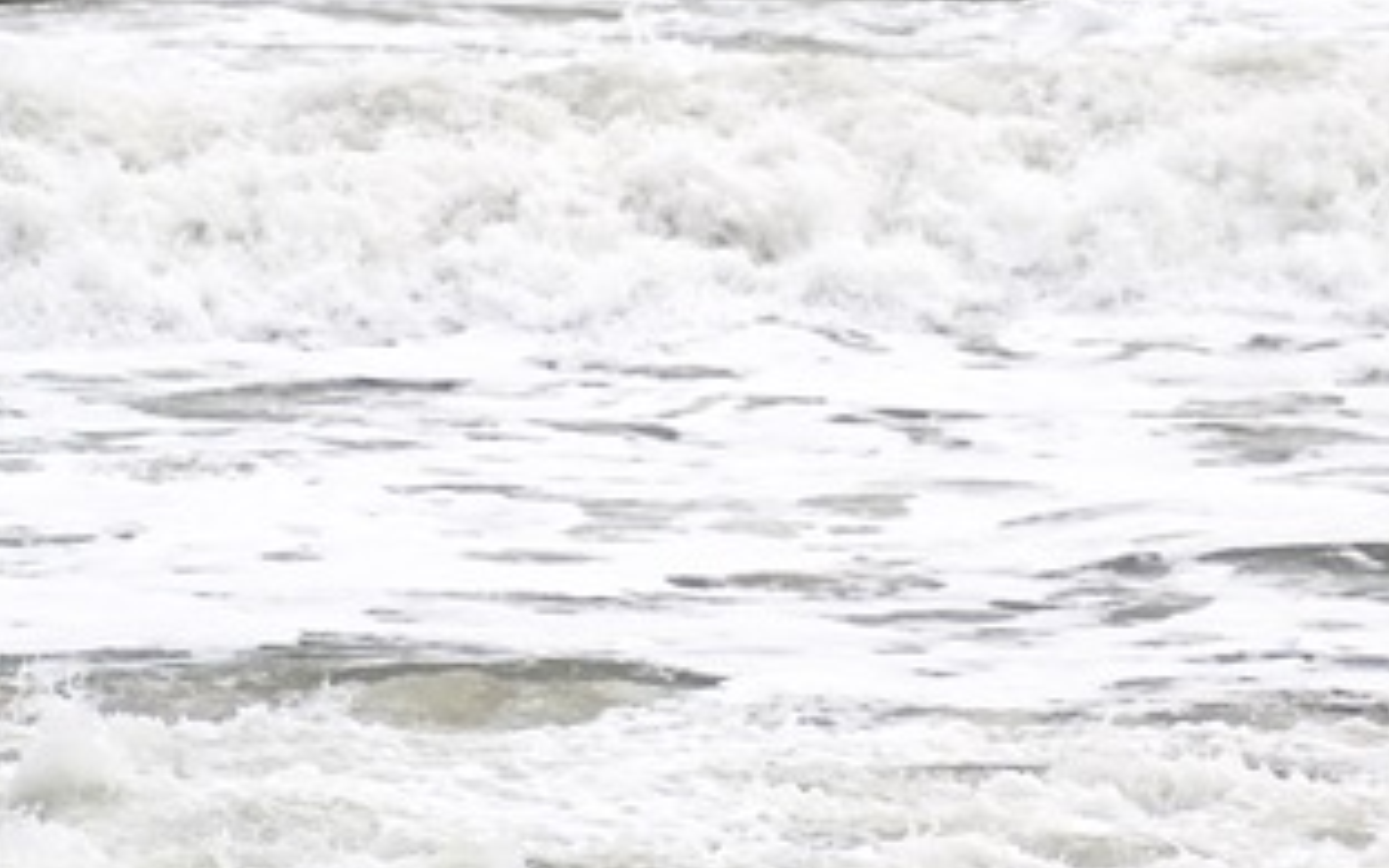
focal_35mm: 346
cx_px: 761
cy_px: -171
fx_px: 13098
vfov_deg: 3.8
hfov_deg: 6.1
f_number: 4
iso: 200
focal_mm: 90
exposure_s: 1/1000
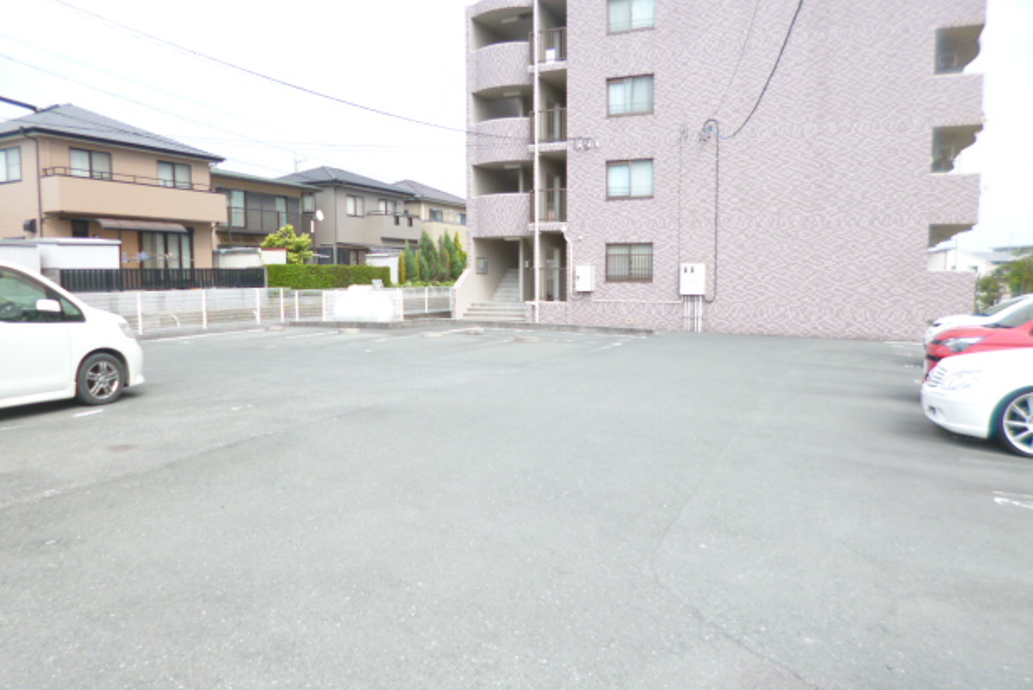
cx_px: 496
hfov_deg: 69.3
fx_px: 746
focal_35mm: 26
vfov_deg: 49.6
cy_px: 328
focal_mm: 4.3
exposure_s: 1/400
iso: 100
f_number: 2.5
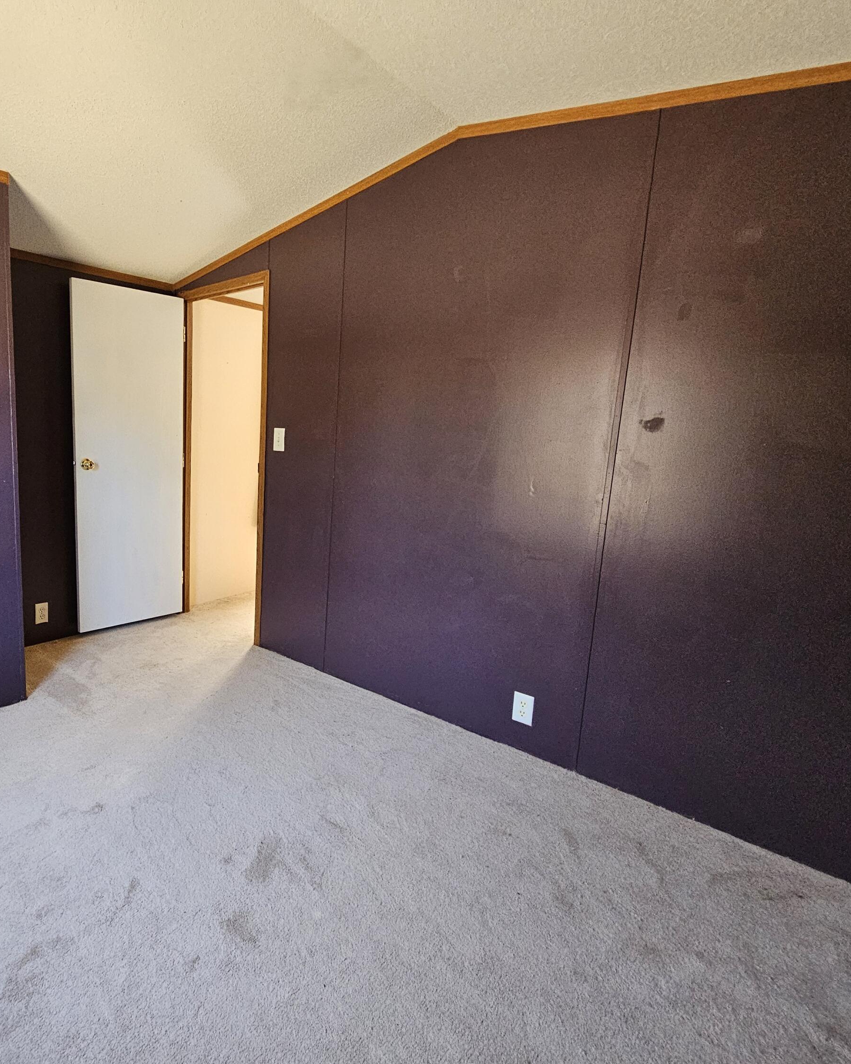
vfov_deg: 89.6
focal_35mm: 17
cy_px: 534
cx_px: 259
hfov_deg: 73.7
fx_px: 535
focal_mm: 2.2
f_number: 2.2
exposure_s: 1/100
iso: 400
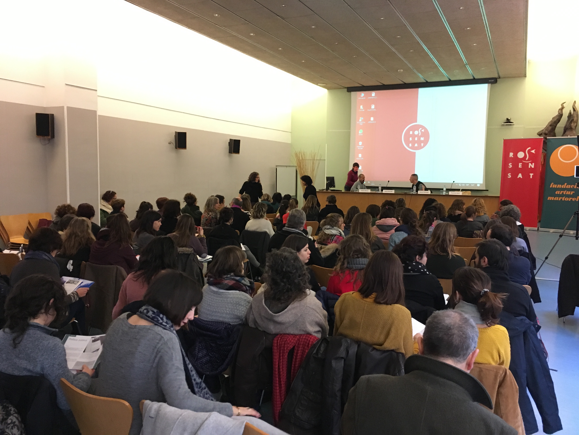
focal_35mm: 29
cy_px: 218
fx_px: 485
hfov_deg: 61.7
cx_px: 290
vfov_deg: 48.2
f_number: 2.2
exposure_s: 1/25
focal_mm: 4.15
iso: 200
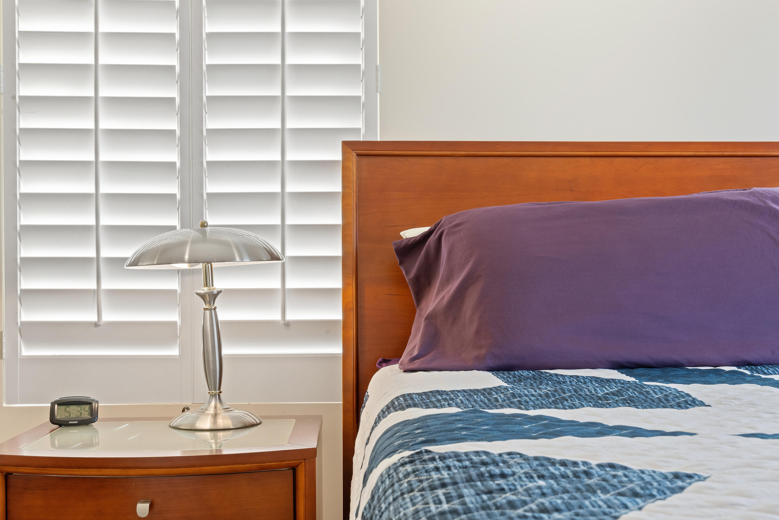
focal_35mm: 42
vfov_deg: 32.0
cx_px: 390
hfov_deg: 46.5
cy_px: 260
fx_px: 907
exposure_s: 1.6
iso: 800
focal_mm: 41.9
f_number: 14
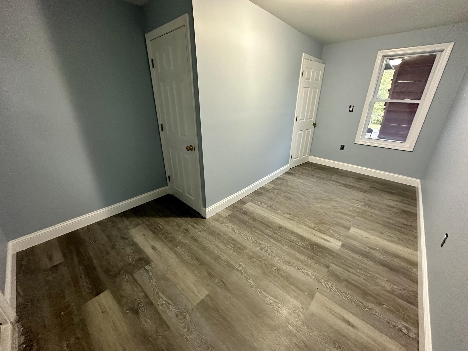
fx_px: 189
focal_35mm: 14
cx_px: 234
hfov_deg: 102.1
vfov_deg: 85.7
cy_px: 176
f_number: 2.2
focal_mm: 2.22
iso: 640
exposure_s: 1/60
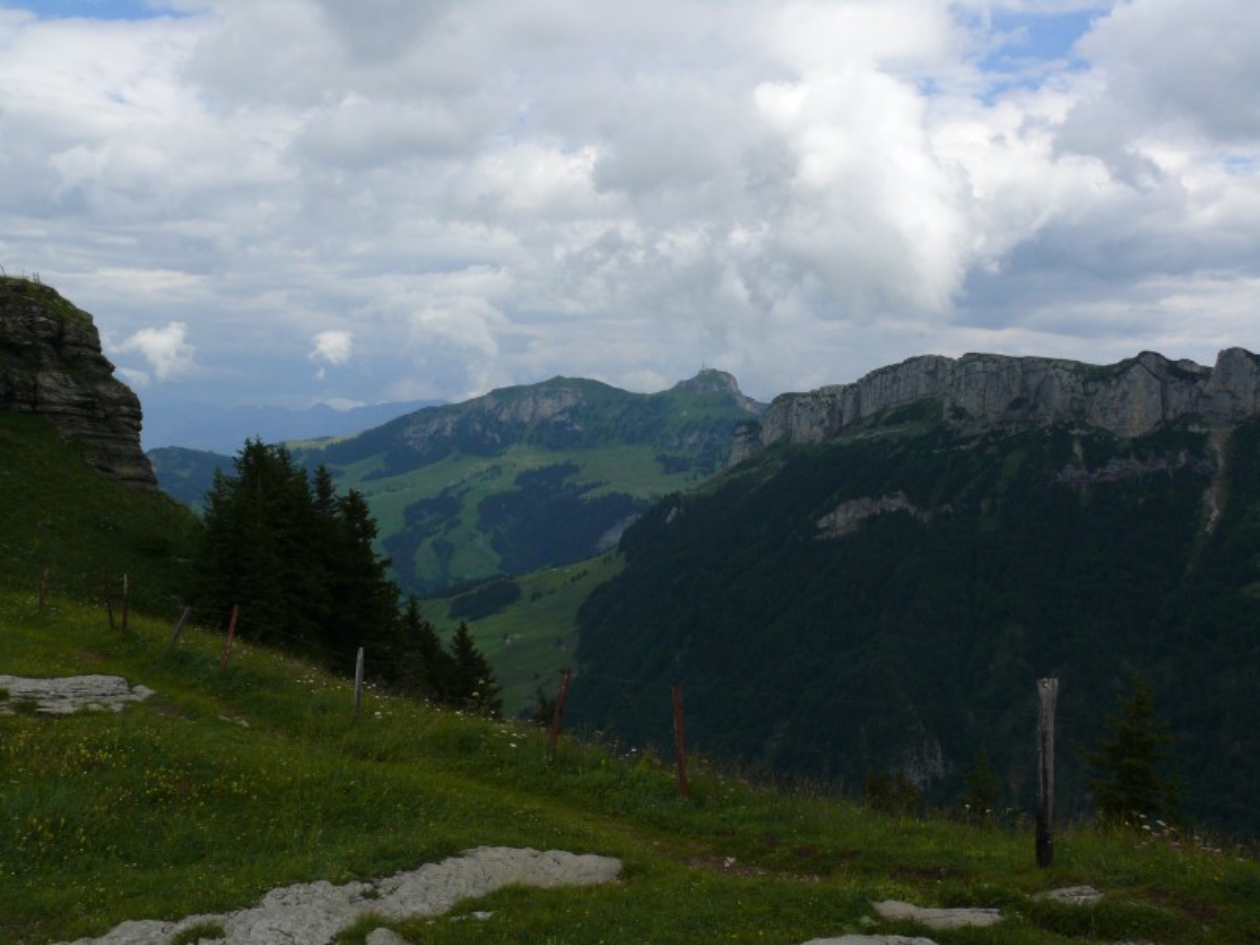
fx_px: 1274
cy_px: 472
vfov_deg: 40.7
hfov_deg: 52.6
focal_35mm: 35
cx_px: 630
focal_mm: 7.4
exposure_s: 1/400
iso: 100
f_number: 7.1
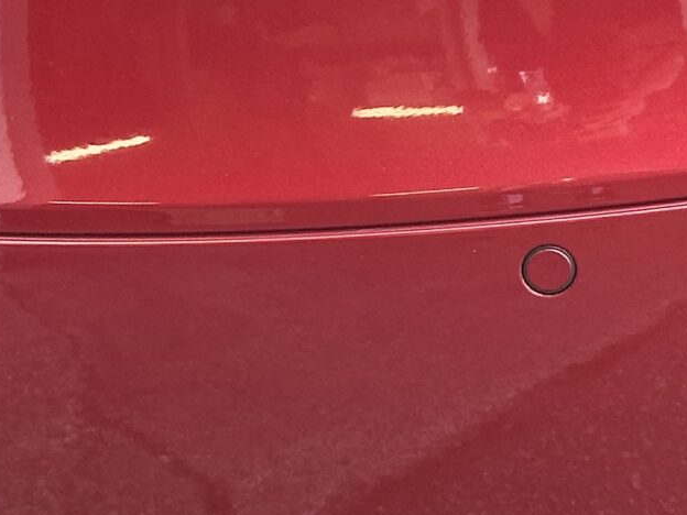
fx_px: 3910
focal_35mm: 197
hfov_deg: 9.8
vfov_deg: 7.5
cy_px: -88
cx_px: 937
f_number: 1.78
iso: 50
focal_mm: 6.86
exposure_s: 1/172
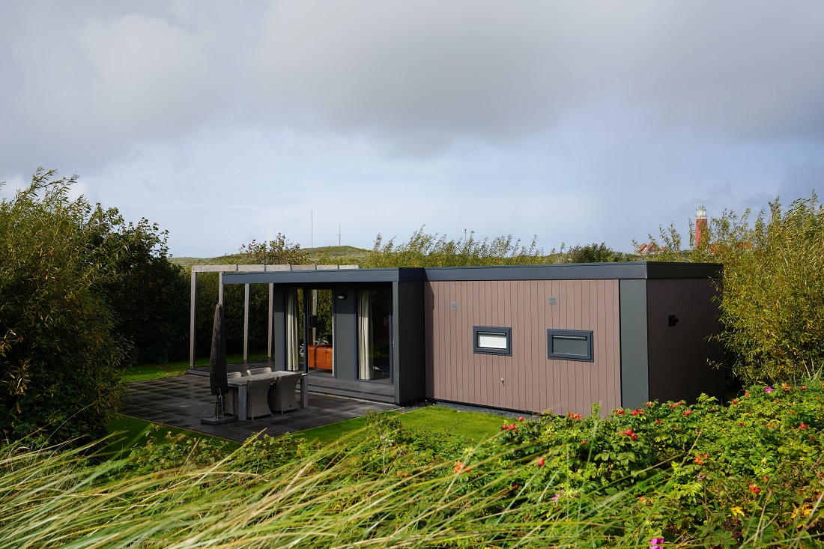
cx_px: 412
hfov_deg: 61.9
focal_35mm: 30
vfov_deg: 43.6
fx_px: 687
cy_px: 274
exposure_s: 1/125
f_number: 9
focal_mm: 30
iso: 100
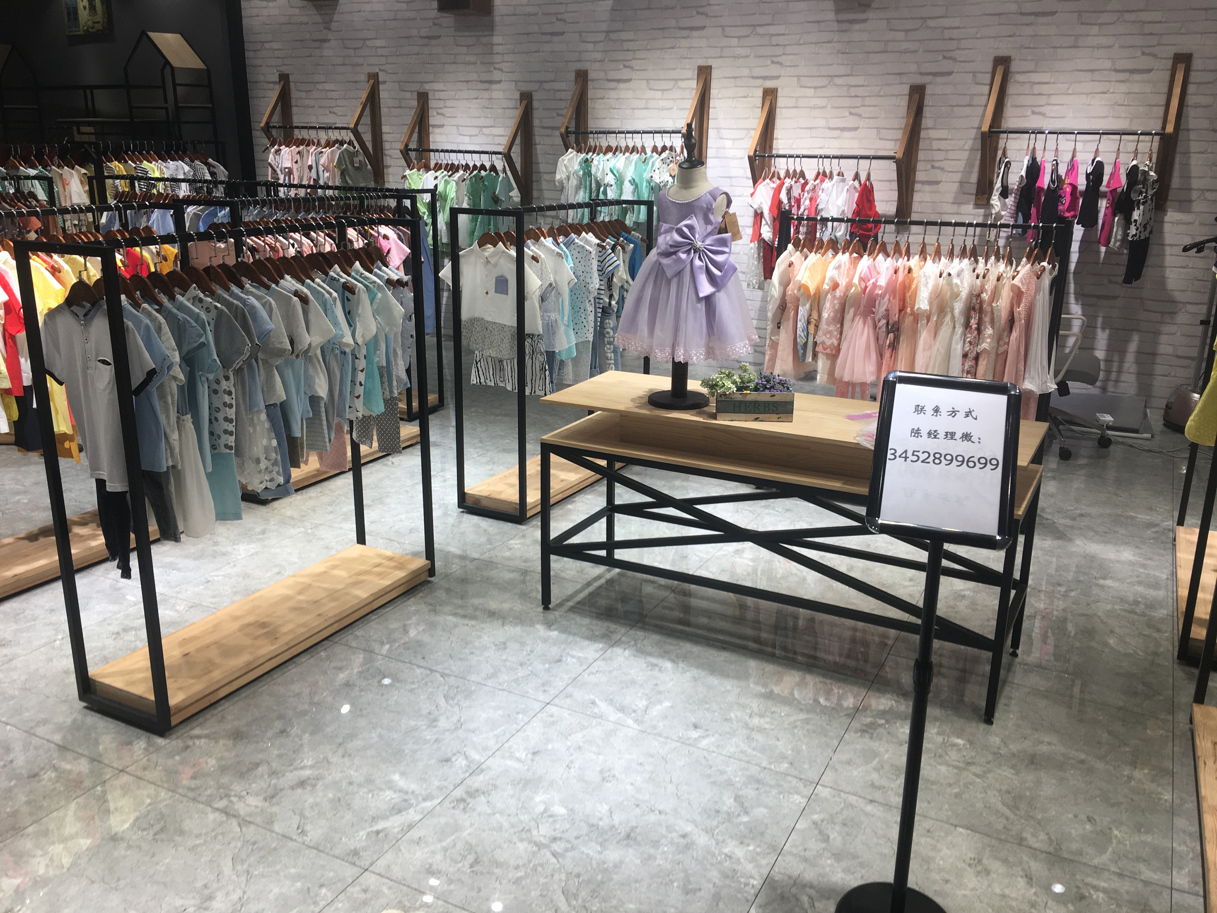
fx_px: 1020
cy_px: 456
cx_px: 608
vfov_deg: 48.2
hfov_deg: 61.7
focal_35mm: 29
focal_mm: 4.15
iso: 25
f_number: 2.2
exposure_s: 1/100
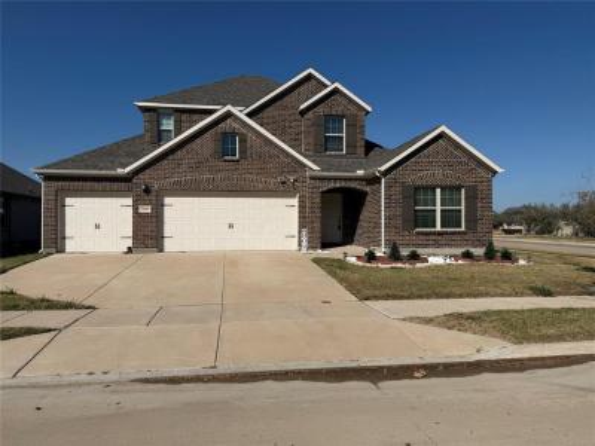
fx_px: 413
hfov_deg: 71.6
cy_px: 223
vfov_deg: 56.8
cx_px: 298
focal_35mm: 24
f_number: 1.78
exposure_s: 1/11905
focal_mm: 6.76
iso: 80
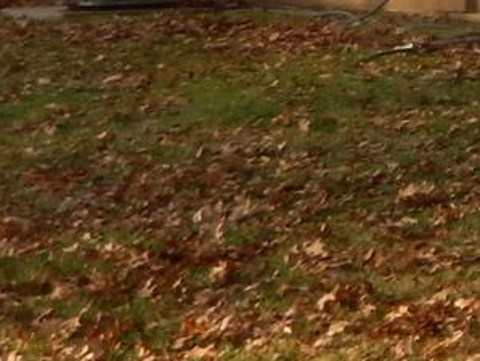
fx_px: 2374
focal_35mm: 171
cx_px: 1103
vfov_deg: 8.1
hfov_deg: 10.2
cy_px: -451
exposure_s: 1/320
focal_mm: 4.5
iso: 125
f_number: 3.4
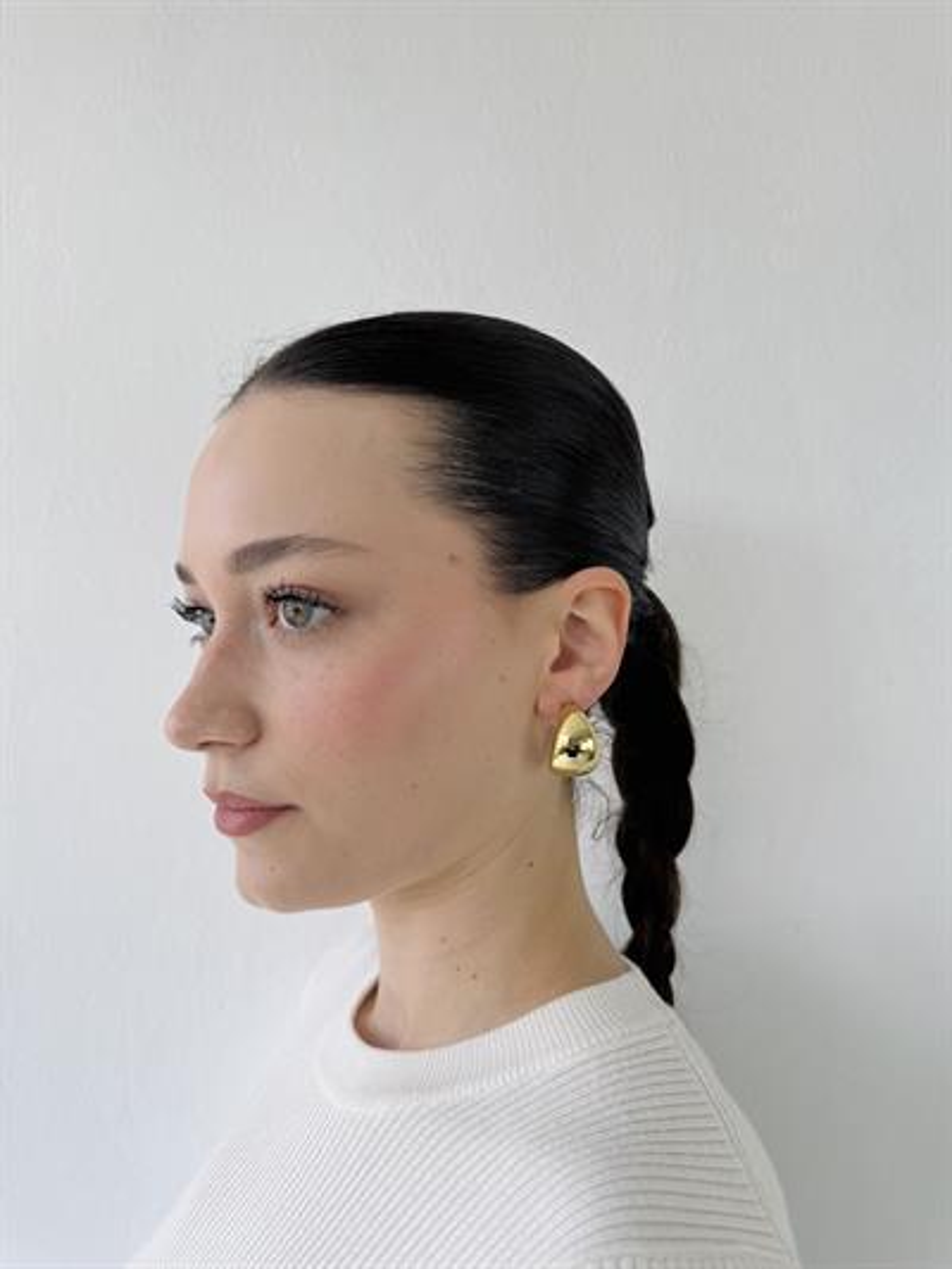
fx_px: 880
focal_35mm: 24
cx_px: 476
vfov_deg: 71.6
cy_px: 634
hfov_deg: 56.8
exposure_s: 1/269
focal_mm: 6.76
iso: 64
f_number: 1.78
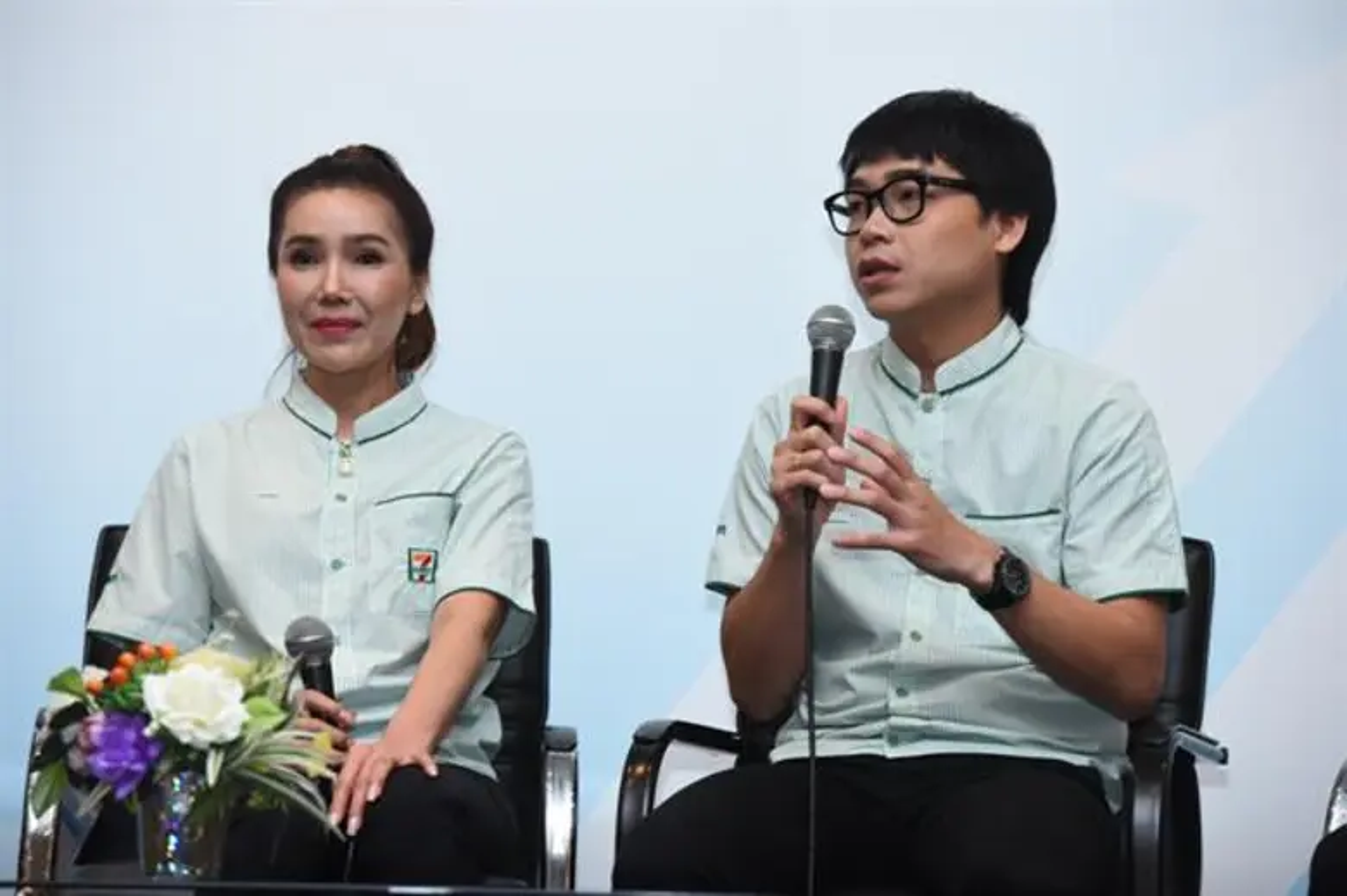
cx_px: 674
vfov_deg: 8.8
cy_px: 448
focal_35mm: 155
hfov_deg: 13.3
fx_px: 5796
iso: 1250
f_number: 5.6
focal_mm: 155
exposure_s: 1/160
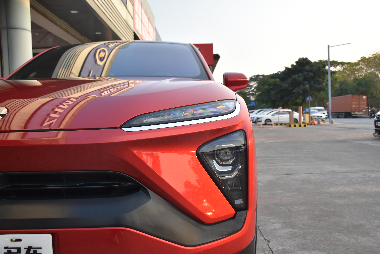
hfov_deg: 57.2
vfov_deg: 40.0
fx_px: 348
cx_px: 190
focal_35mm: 33
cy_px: 127
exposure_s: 1/160
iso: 400
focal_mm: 22
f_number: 6.3
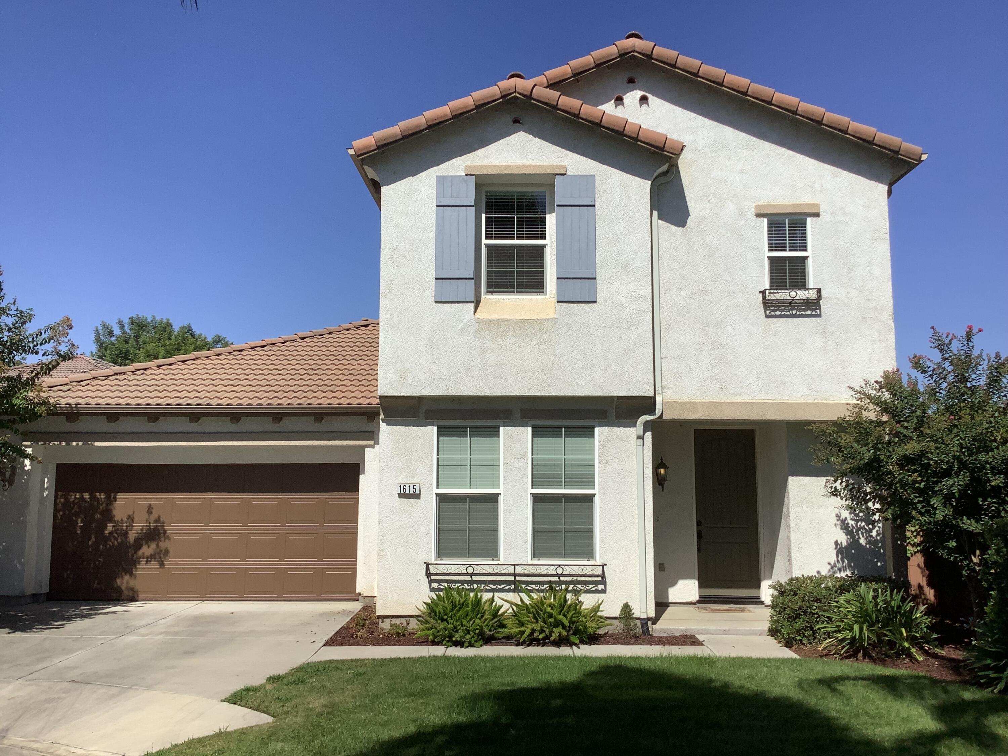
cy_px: 378
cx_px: 504
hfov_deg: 58.4
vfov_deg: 45.4
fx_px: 903
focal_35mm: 31
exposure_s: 1/2809
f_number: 2.4
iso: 25
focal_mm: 3.3
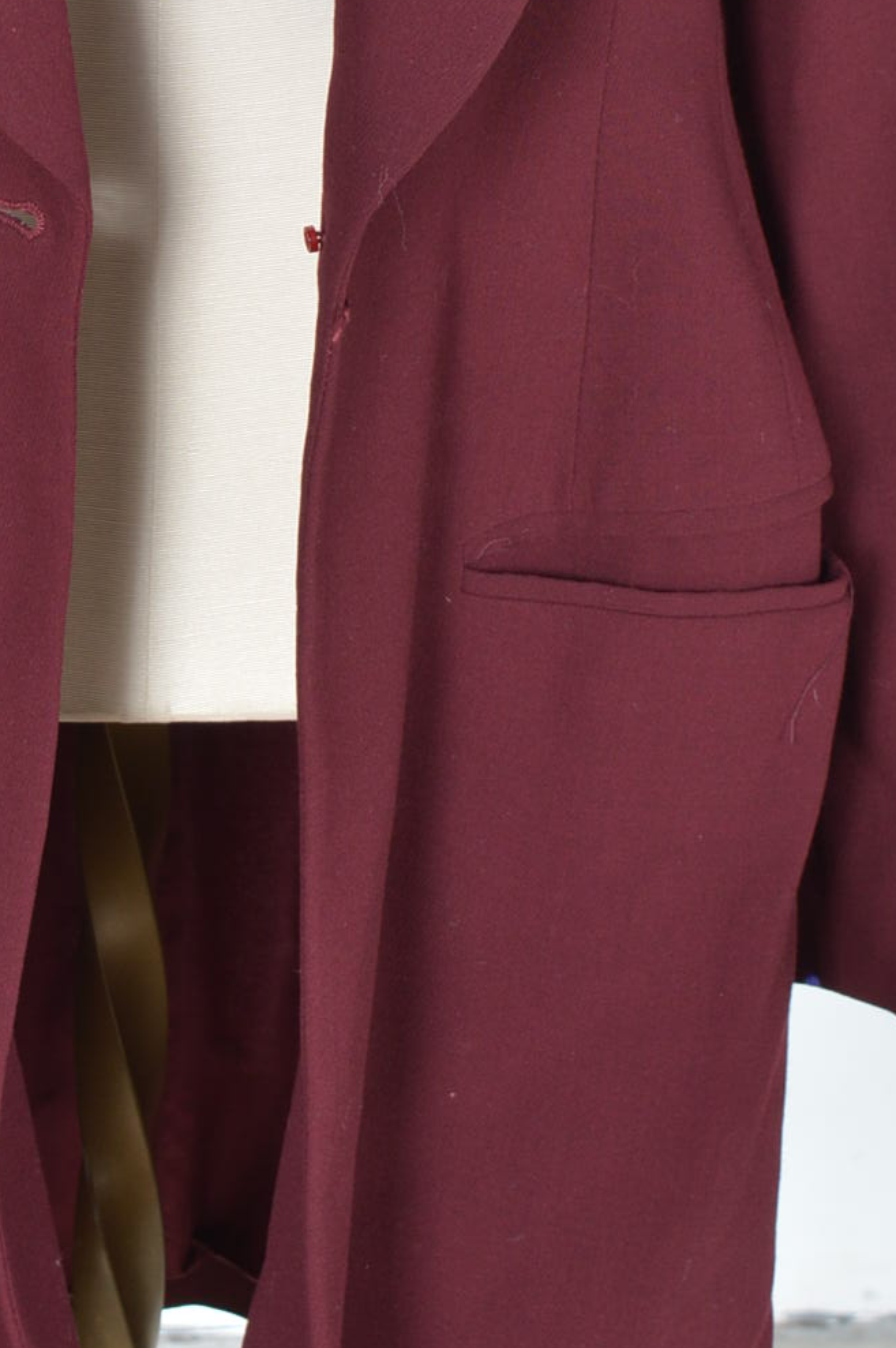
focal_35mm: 137
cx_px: 203
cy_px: -19
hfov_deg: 10.0
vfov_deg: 14.7
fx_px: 5123
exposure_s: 1/200
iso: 100
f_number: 8
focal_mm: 30
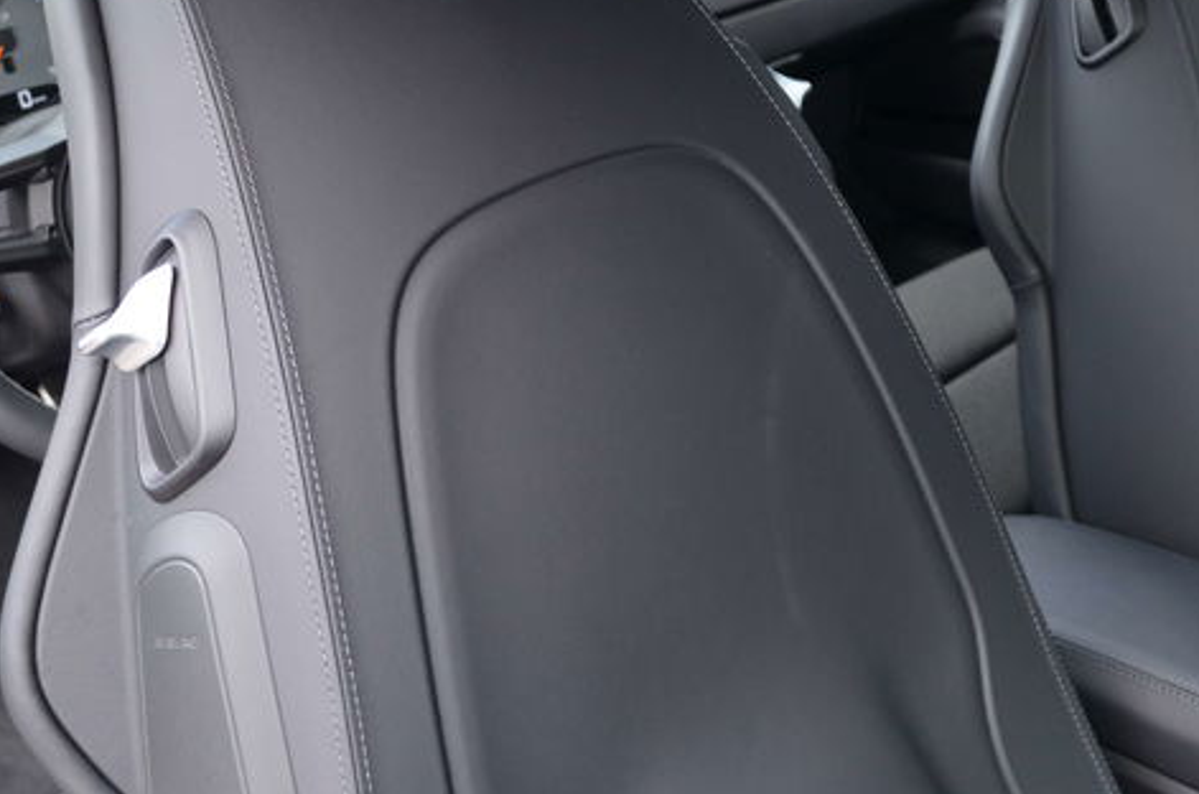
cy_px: 262
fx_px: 1462
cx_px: 644
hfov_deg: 44.5
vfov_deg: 30.2
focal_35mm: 44
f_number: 3.5
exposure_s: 1/125
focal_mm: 18
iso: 400
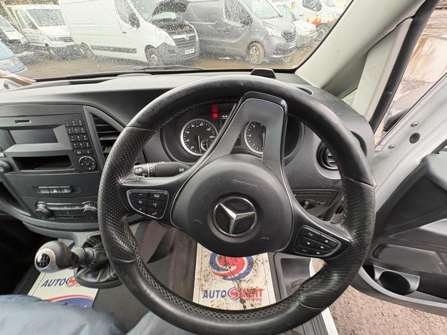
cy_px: 168
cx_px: 224
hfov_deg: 102.1
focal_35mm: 14
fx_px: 181
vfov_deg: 85.7
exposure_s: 1/70
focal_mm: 2.22
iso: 200
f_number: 2.2
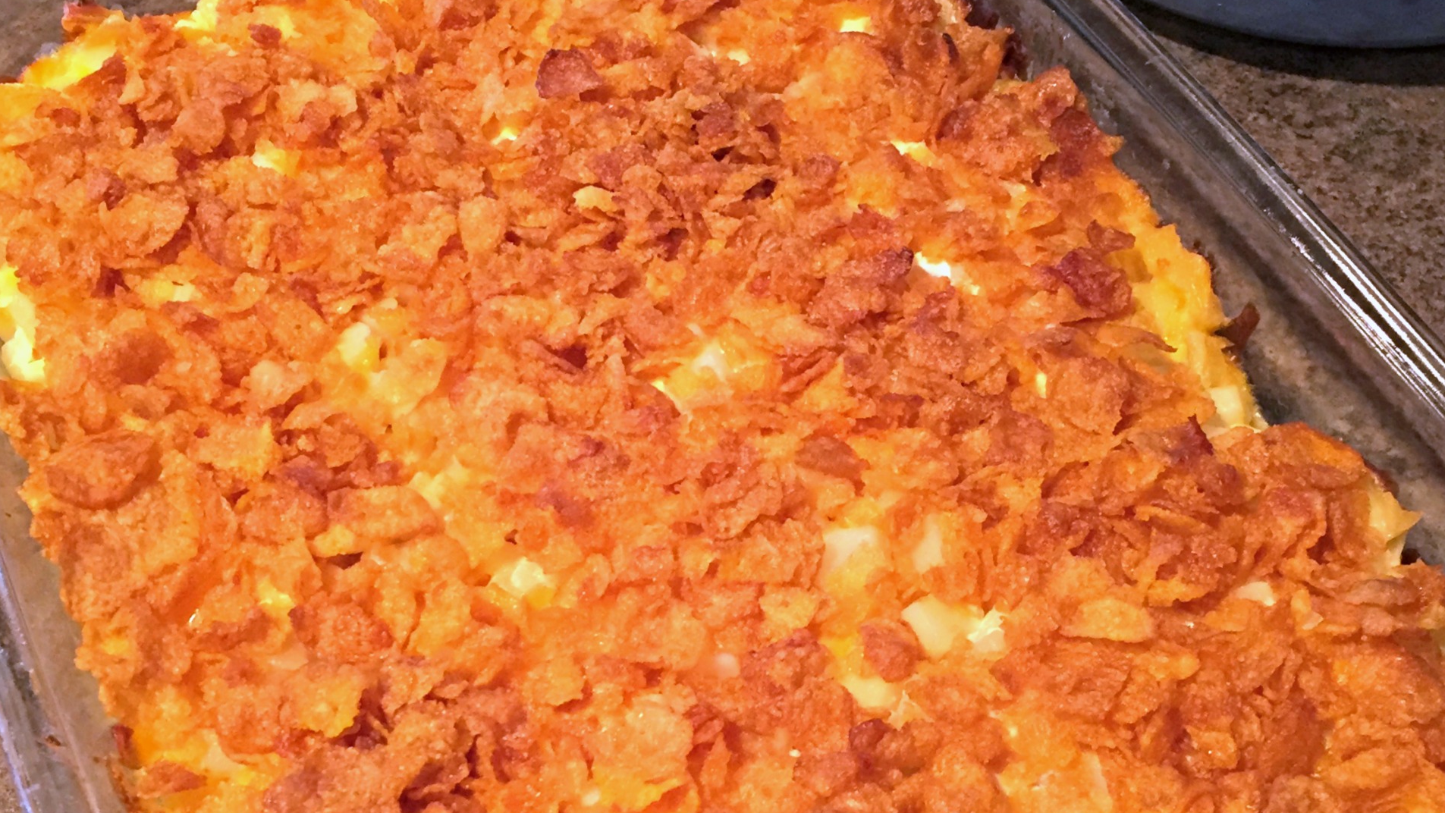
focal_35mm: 43
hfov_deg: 47.4
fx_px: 1648
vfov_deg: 27.7
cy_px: 490
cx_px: 733
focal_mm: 4.15
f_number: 2.2
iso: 160
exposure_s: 1/30
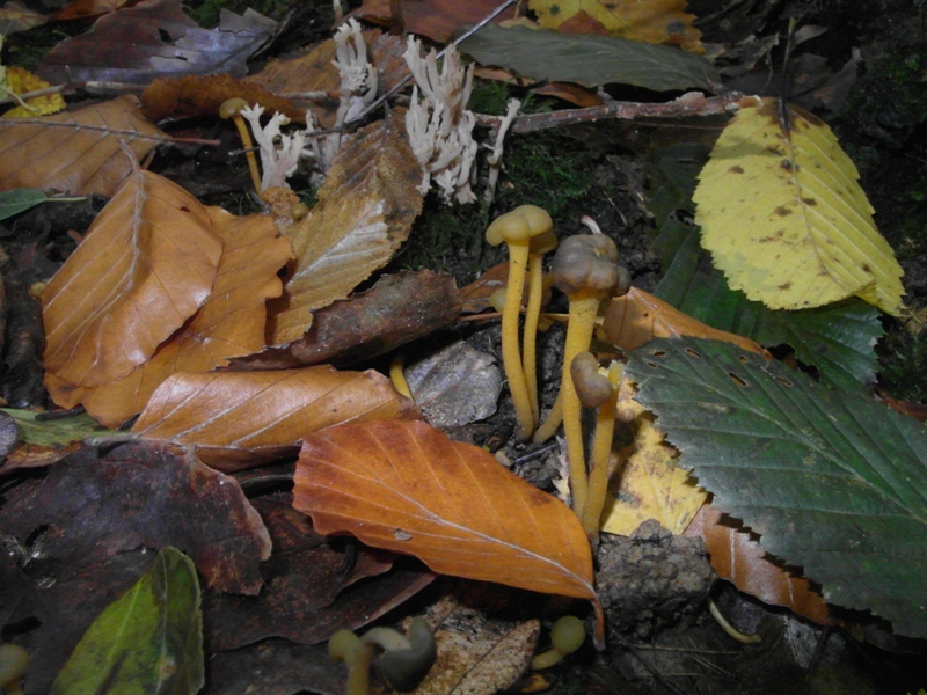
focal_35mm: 24
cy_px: 348
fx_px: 643
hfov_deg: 71.6
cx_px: 464
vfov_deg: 56.8
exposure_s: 1/30
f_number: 6.7
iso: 800
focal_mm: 5.2
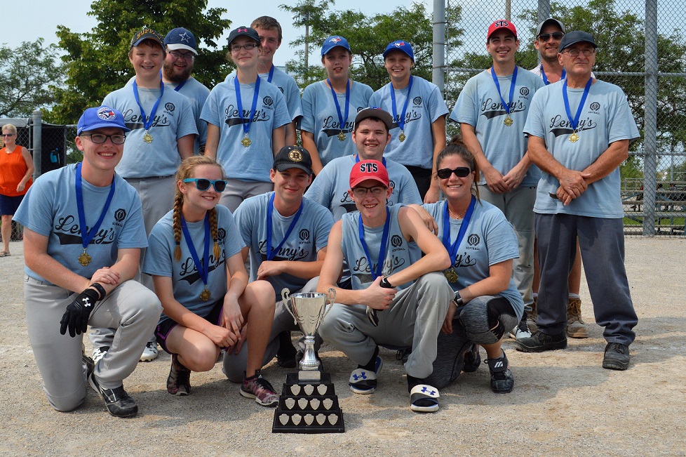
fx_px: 628
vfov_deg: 39.9
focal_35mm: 33
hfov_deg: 57.2
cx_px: 343
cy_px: 228
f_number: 7.1
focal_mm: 22
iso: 400
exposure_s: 1/2000
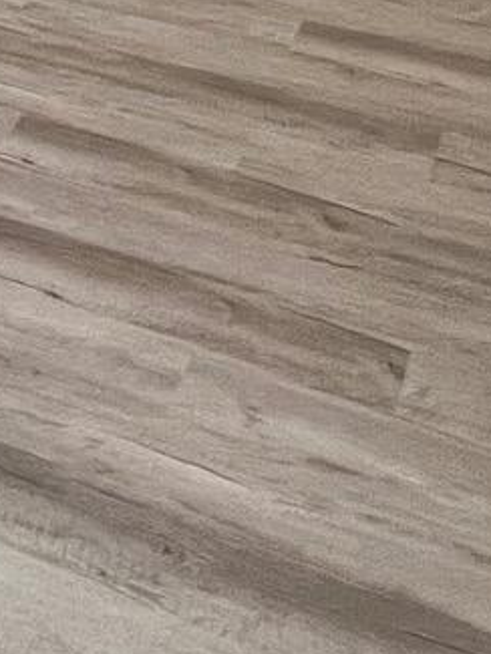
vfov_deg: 16.3
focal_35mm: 82
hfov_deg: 14.9
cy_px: -753
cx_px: -479
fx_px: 1550
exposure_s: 1/120
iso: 160
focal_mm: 1.57
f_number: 1.8
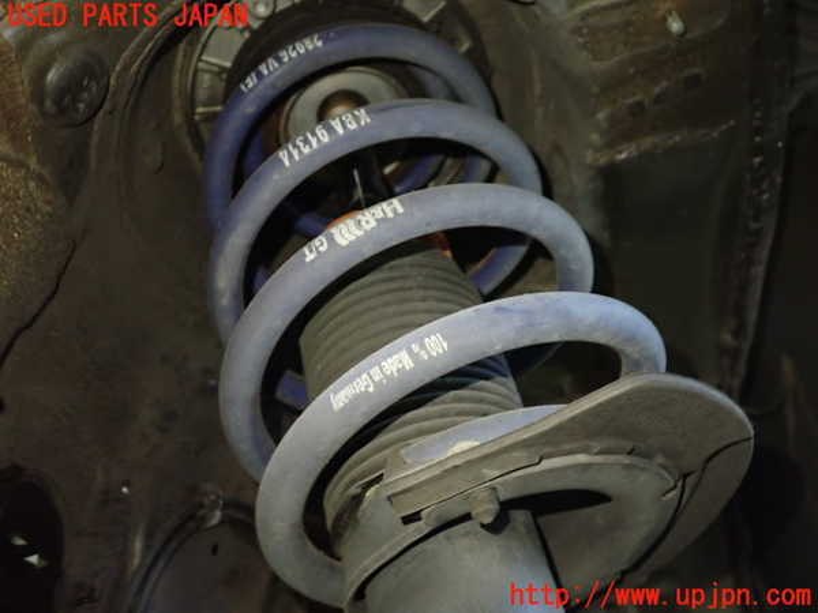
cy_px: 306
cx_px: 409
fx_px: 709
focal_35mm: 30
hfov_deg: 60.0
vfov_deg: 46.8
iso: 800
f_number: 2.3
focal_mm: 5.4
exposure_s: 1/25
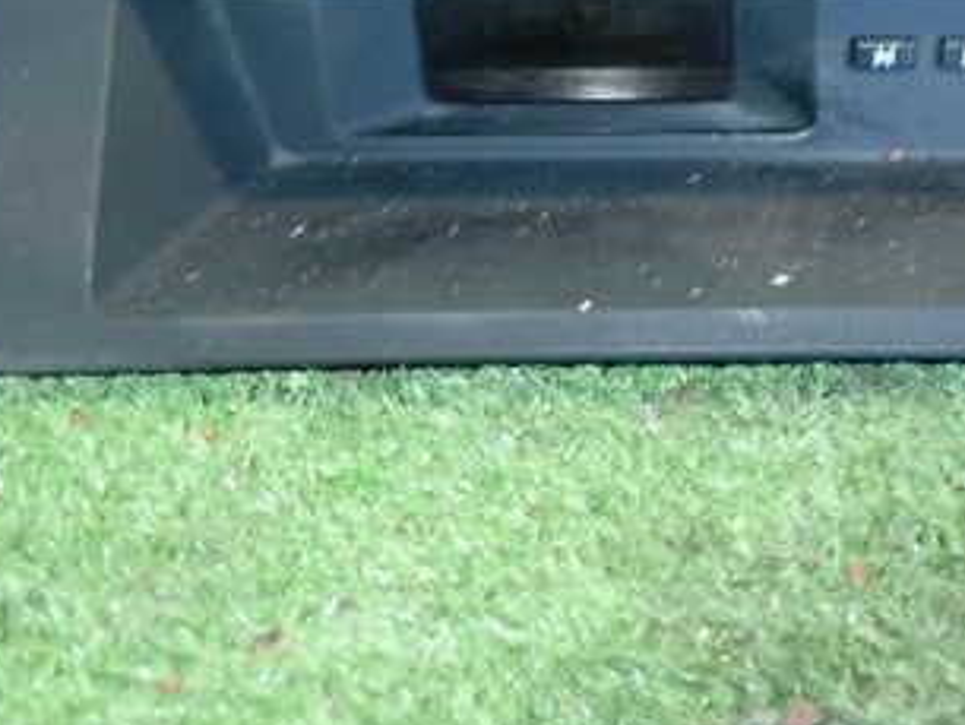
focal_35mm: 59
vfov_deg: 24.4
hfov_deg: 31.9
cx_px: 750
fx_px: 1645
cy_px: 139
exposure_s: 1/30
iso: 640
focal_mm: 5.4
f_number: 2.3
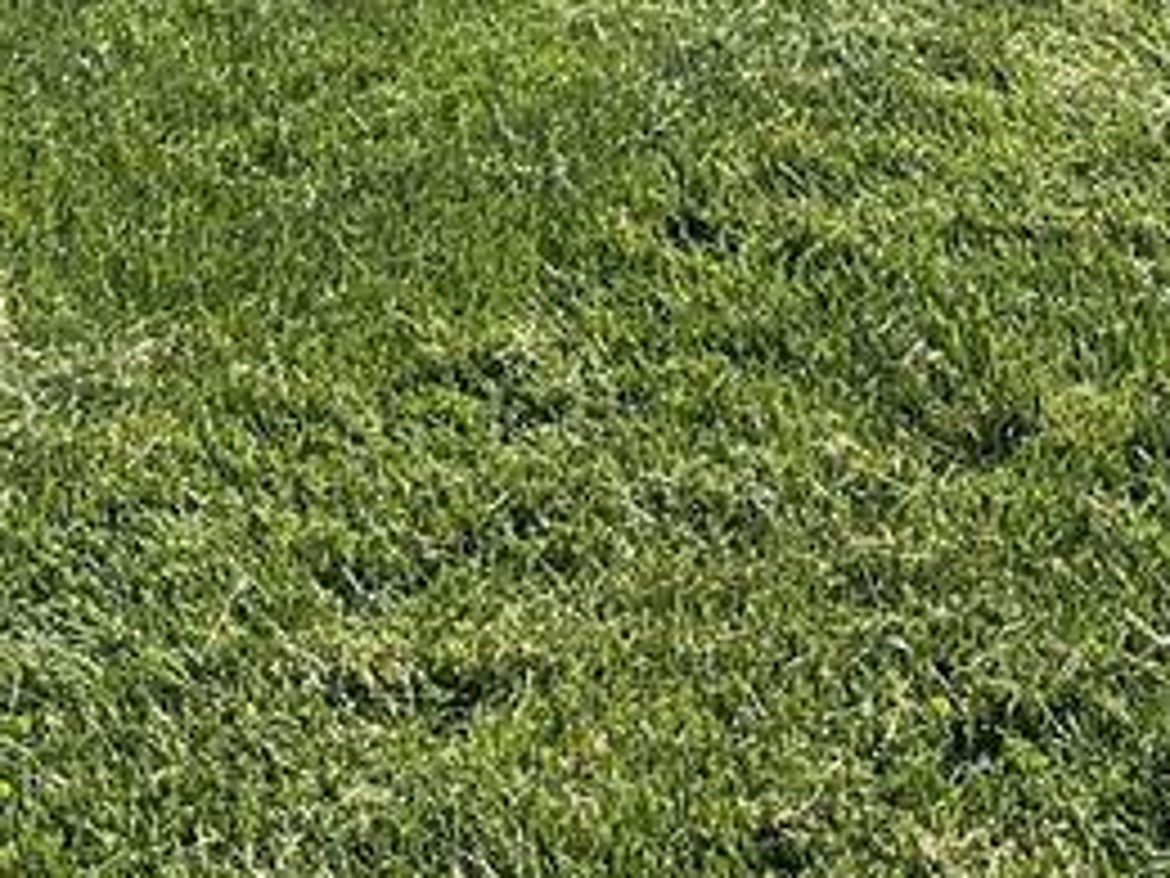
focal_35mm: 118
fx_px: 3988
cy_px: -1013
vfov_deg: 11.1
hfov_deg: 15.8
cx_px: 1552
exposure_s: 1/6211
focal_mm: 6.86
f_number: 1.78
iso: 80
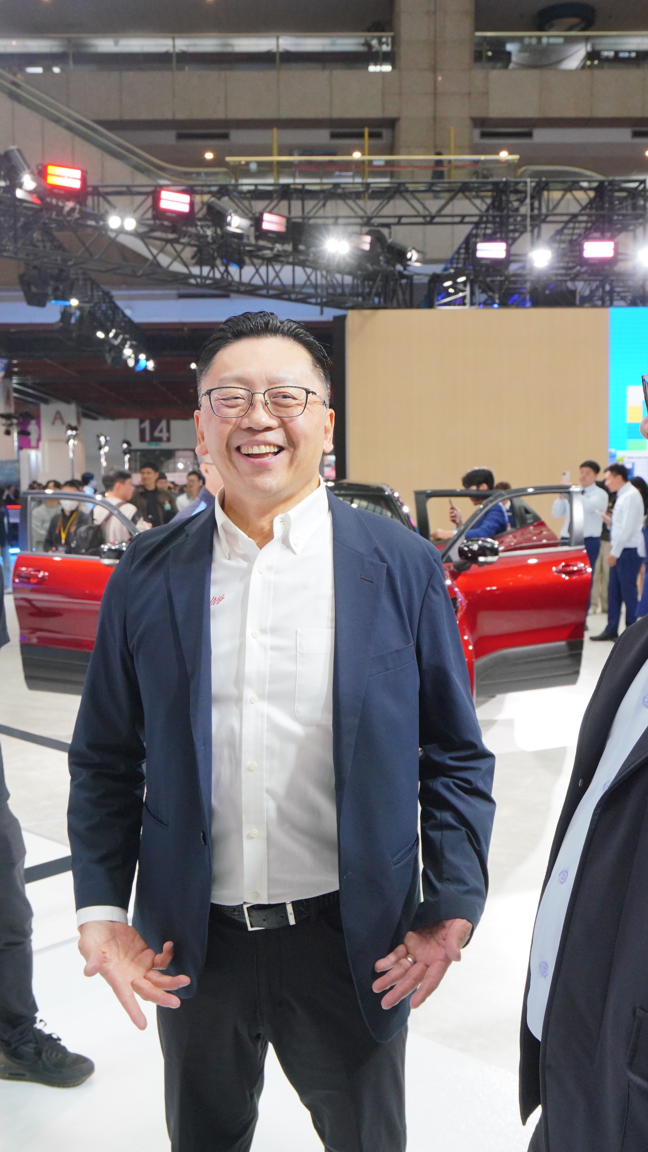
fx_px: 1130
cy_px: 587
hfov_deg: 32.0
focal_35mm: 37
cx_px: 305
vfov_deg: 54.0
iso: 1600
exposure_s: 1/250
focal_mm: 23
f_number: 5.6
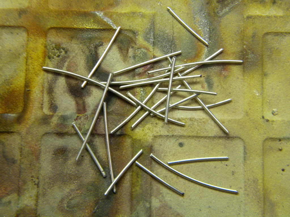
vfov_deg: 17.8
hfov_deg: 23.6
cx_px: 145
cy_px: 108
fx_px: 695
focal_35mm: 83
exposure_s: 1/61.3
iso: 207
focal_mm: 15.1
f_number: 4.5
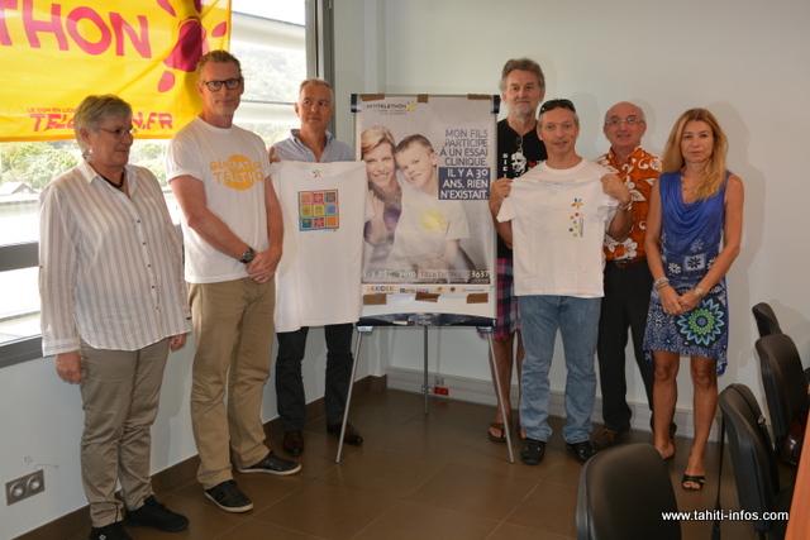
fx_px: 810
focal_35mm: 36
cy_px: 270
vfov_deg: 36.9
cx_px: 405
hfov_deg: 53.1
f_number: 5.6
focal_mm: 24
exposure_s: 1/30
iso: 180
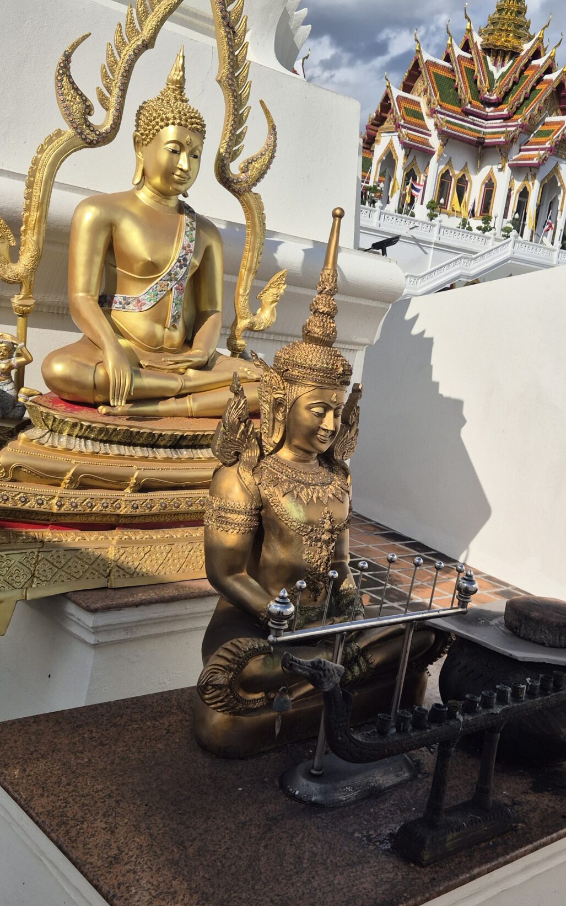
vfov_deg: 51.4
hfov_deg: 33.4
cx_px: 370
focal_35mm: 38
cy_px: 407
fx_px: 937
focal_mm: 5.4
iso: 25
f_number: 1.8
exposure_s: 1/3192
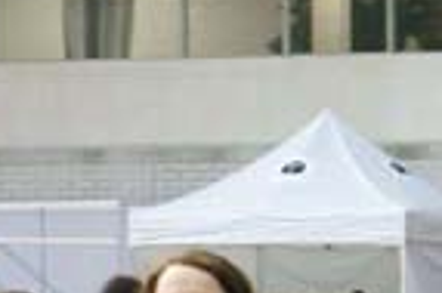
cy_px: 535
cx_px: 306
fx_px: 7223
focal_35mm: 589
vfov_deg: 2.3
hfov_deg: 3.5
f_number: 5.6
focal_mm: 70
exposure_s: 1/30
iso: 400
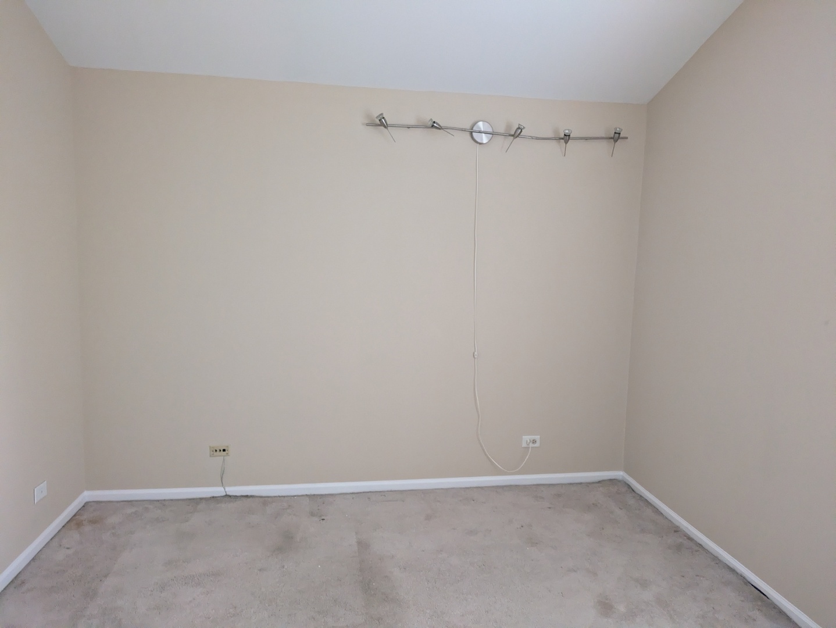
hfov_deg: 69.4
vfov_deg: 54.9
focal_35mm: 25
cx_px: 418
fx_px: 604
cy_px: 314
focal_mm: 5.43
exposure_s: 1/24
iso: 1786
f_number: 1.89
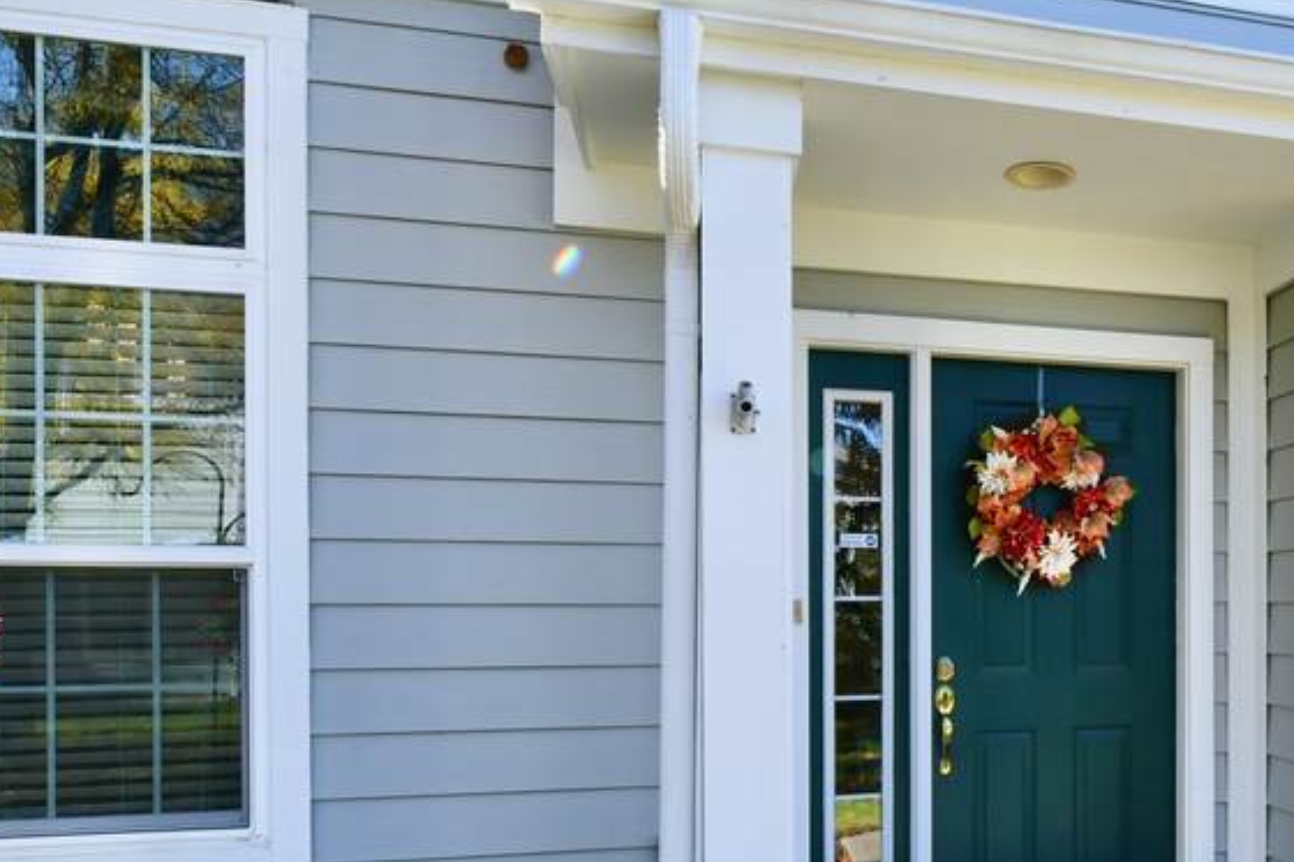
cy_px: 644
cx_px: 1077
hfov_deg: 53.8
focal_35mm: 32
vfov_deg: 40.0
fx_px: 1150
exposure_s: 1/400
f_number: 10
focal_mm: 14
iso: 640
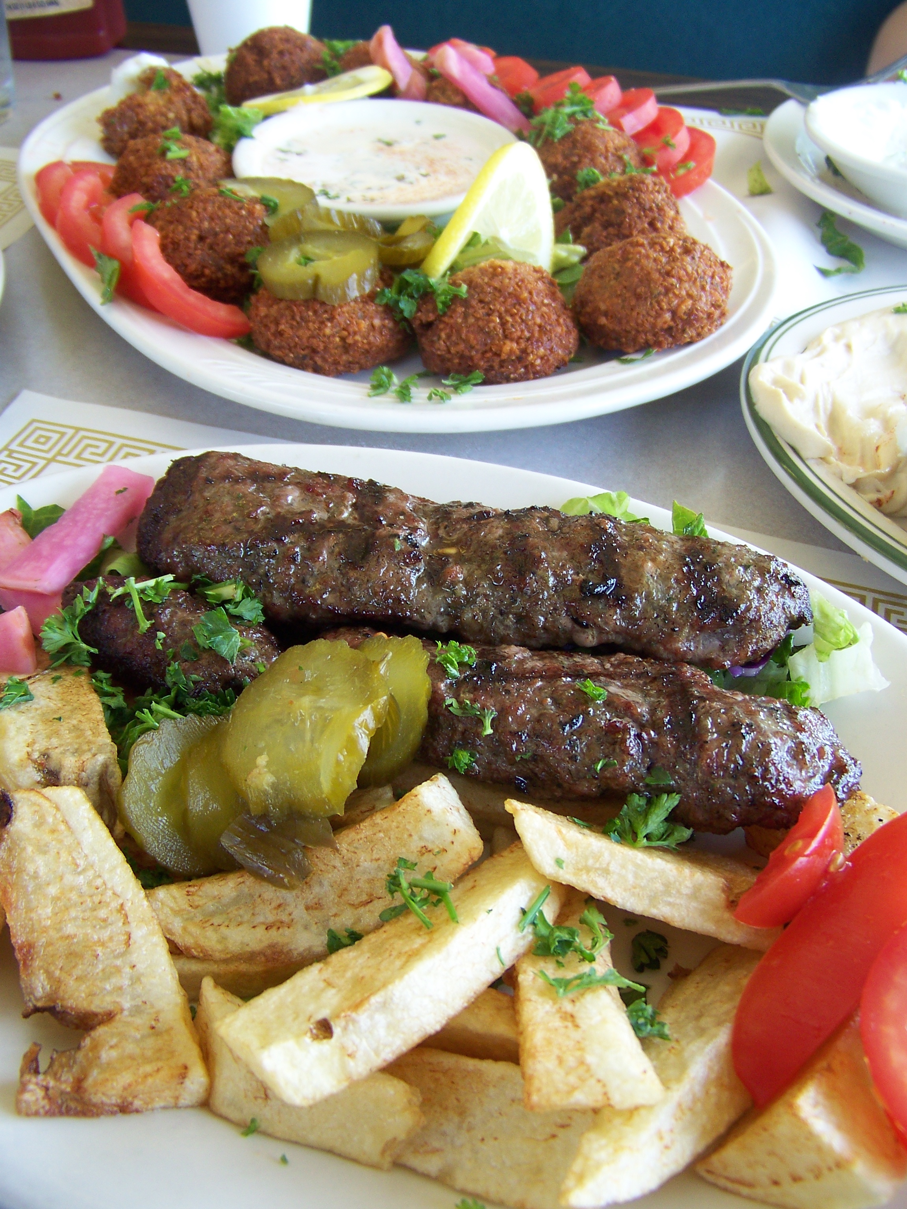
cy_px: 604
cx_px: 454
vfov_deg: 51.4
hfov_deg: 39.7
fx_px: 1258
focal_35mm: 36
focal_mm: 5.85
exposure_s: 1/30
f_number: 2.8
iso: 80
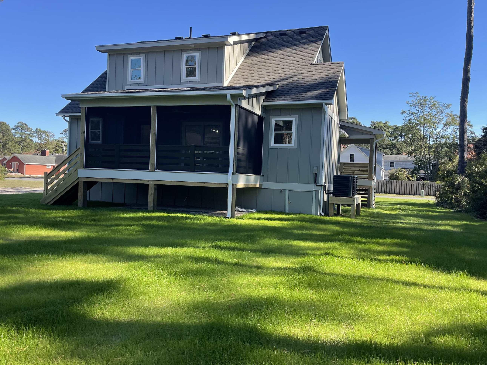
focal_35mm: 31
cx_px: 238
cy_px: 181
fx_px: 436
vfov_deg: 45.4
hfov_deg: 58.4
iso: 32
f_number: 1.6
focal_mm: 4.2
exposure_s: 1/1304
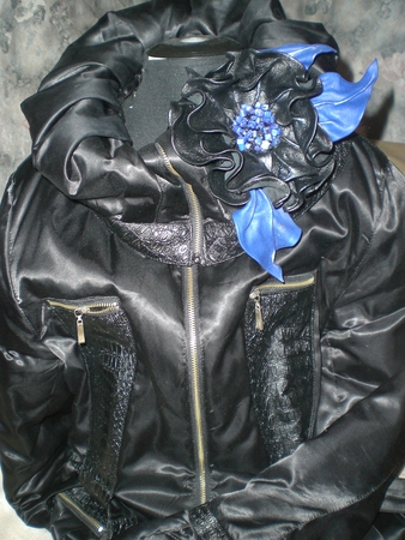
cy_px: 270
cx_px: 202
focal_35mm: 38
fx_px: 592
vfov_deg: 49.0
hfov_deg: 37.8
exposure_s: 1/60
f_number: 3.1
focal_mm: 6.3
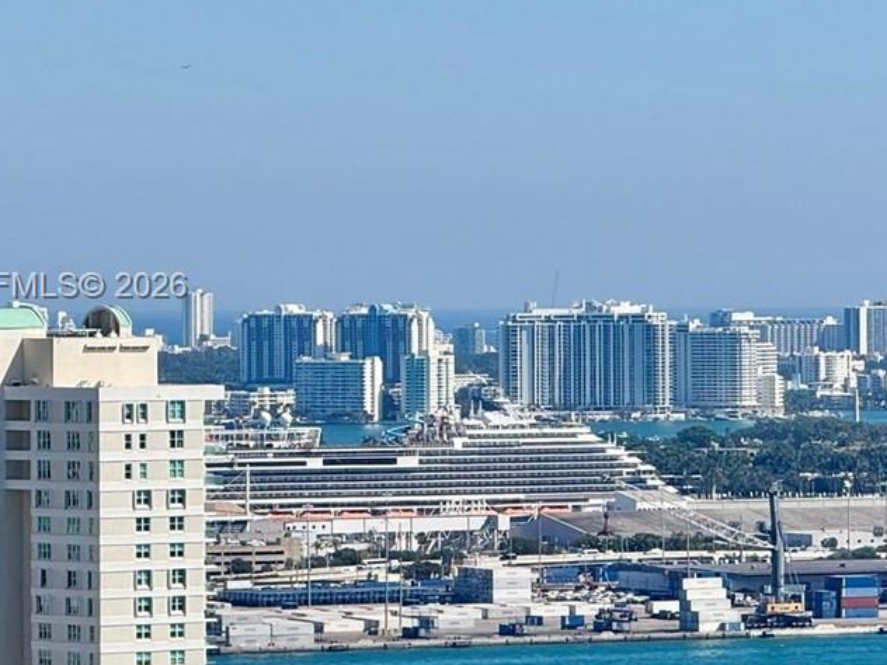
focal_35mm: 304
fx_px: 7790
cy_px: 288
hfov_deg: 6.5
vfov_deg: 4.9
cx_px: 873
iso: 50
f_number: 2.8
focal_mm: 15.66
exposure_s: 1/2439
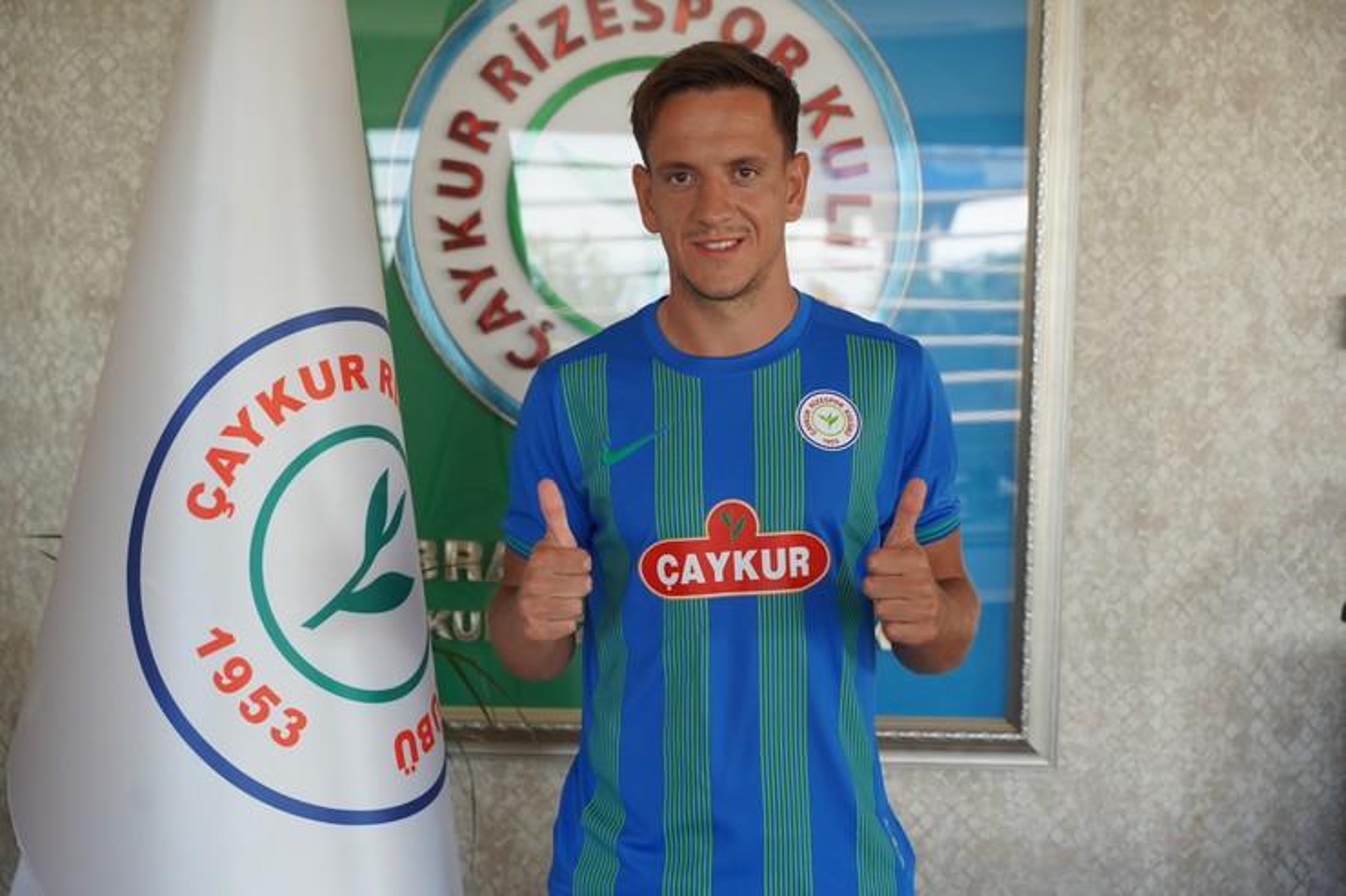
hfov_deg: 43.0
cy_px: 448
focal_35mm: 46
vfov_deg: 29.4
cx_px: 673
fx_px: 1708
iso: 500
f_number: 4
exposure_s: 1/160
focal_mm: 45.7
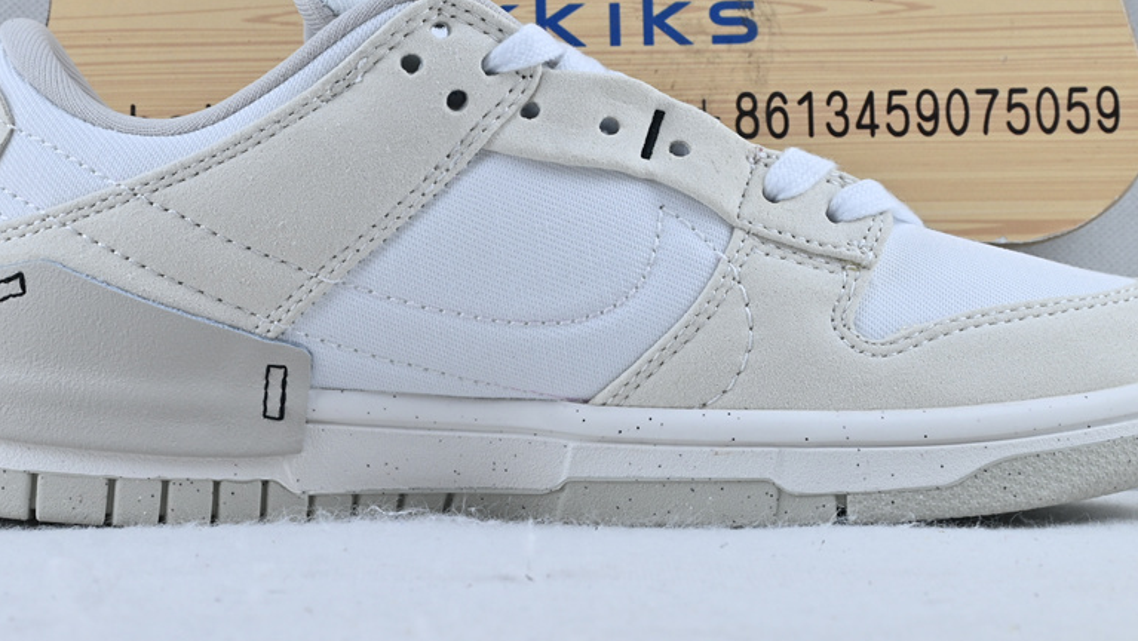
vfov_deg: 15.6
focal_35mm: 77
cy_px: 236
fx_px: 2337
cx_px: 521
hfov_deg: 27.4
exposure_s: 1/20
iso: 100
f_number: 10
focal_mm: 31.5
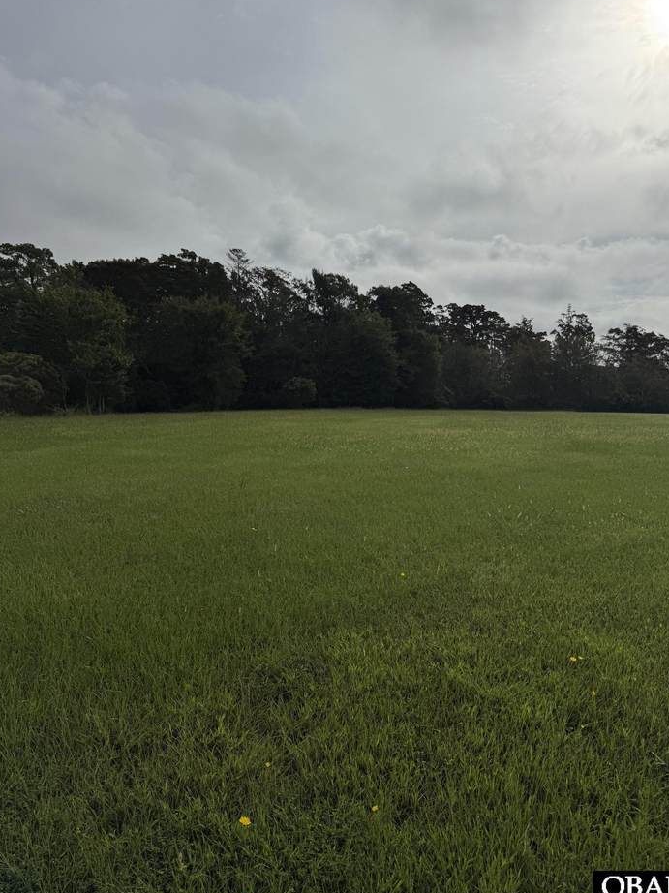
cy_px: 435
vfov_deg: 69.4
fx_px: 645
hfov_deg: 54.9
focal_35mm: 25
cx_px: 341
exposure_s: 1/20000
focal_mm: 6.76
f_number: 1.78
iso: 64
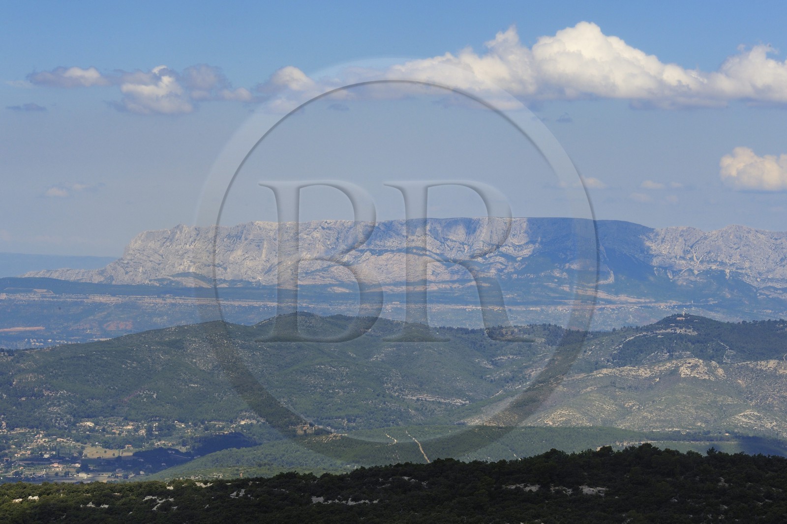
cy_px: 262
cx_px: 394
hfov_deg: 12.5
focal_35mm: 165
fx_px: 3606
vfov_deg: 8.3
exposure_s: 1/200
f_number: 18
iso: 200
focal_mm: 165
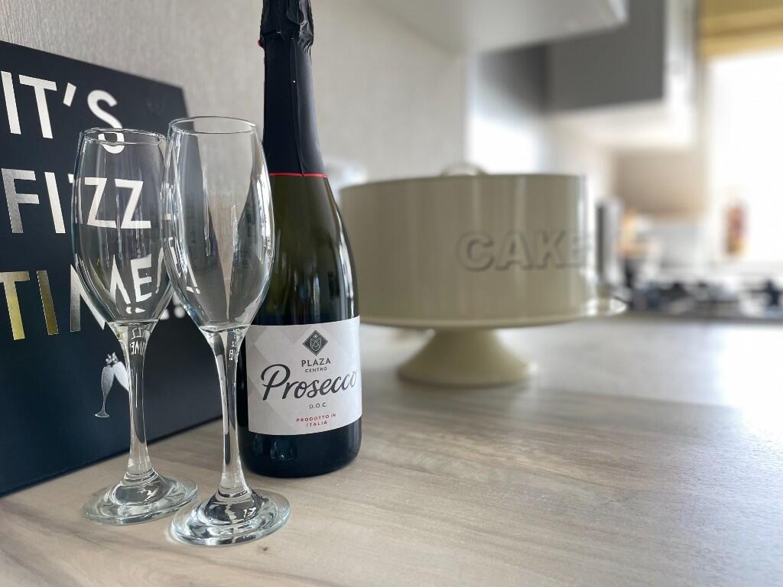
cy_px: 294
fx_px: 588
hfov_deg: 67.3
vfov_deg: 53.1
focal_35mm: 26
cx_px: 392
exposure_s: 1/121
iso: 100
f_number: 1.6
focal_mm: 4.2
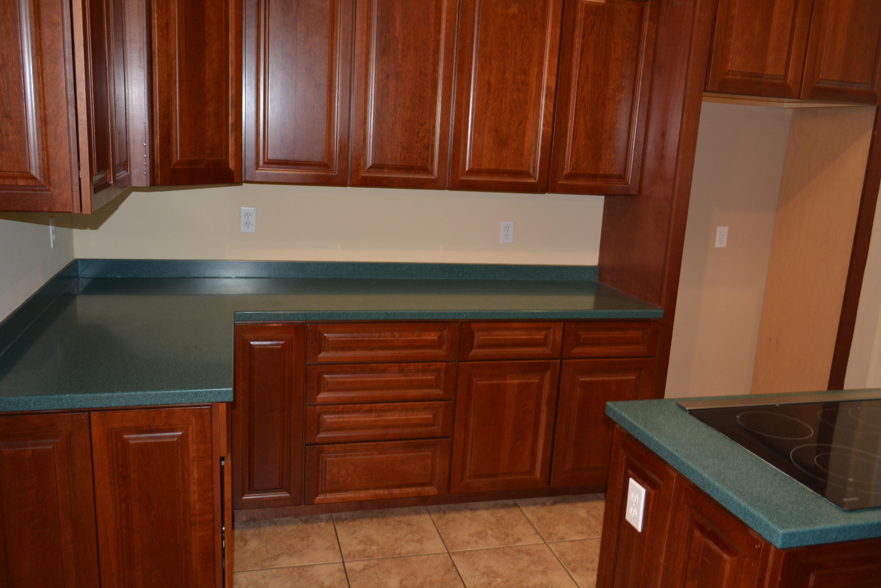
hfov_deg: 61.9
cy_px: 294
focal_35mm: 30
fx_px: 734
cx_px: 440
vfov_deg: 43.6
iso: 640
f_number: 3.8
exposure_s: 1/30
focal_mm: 20
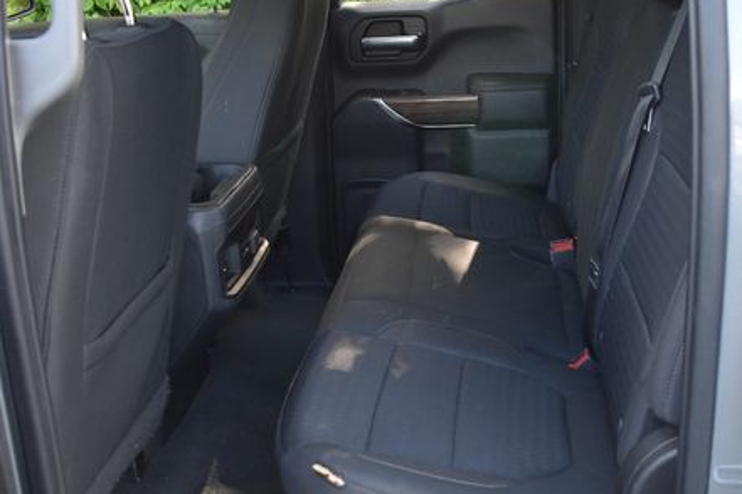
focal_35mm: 46
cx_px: 469
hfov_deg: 42.6
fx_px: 942
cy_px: 298
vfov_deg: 29.3
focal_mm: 21
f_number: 3.8
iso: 800
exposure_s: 1/200
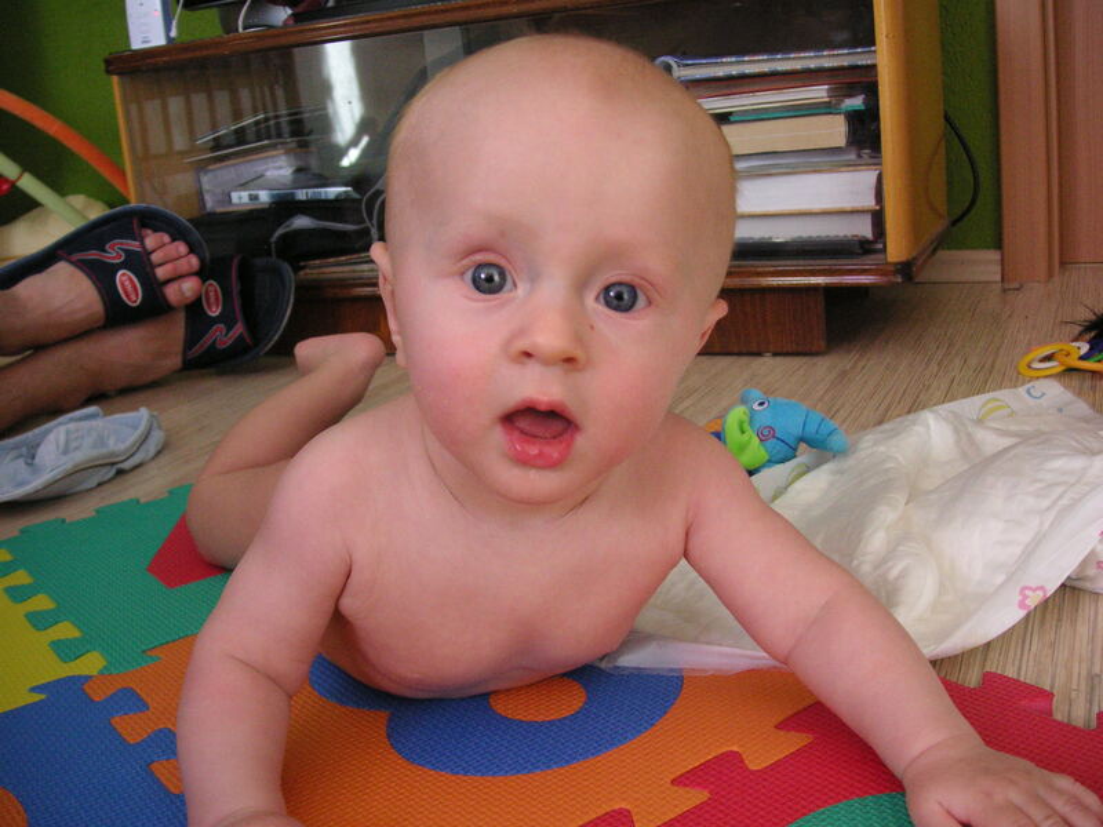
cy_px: 414
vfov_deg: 38.7
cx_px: 552
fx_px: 1179
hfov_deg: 50.1
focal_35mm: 37
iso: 125
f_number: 2.8
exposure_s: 1/45
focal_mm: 6.1
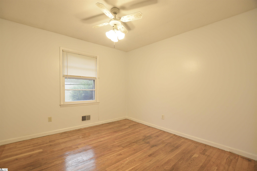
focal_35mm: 15
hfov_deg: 100.4
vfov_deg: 77.3
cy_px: 86
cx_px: 128
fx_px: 107
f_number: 3.5
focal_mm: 10
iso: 400
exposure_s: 1/25
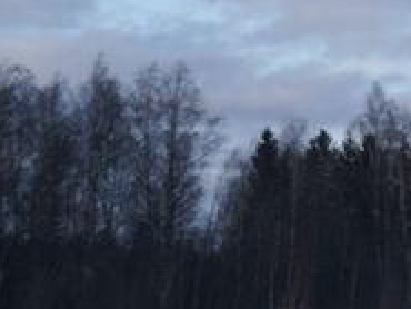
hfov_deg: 5.6
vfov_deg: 4.2
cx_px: 542
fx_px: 4158
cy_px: 453
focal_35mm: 350
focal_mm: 70
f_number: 5.6
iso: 100
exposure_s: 1/250
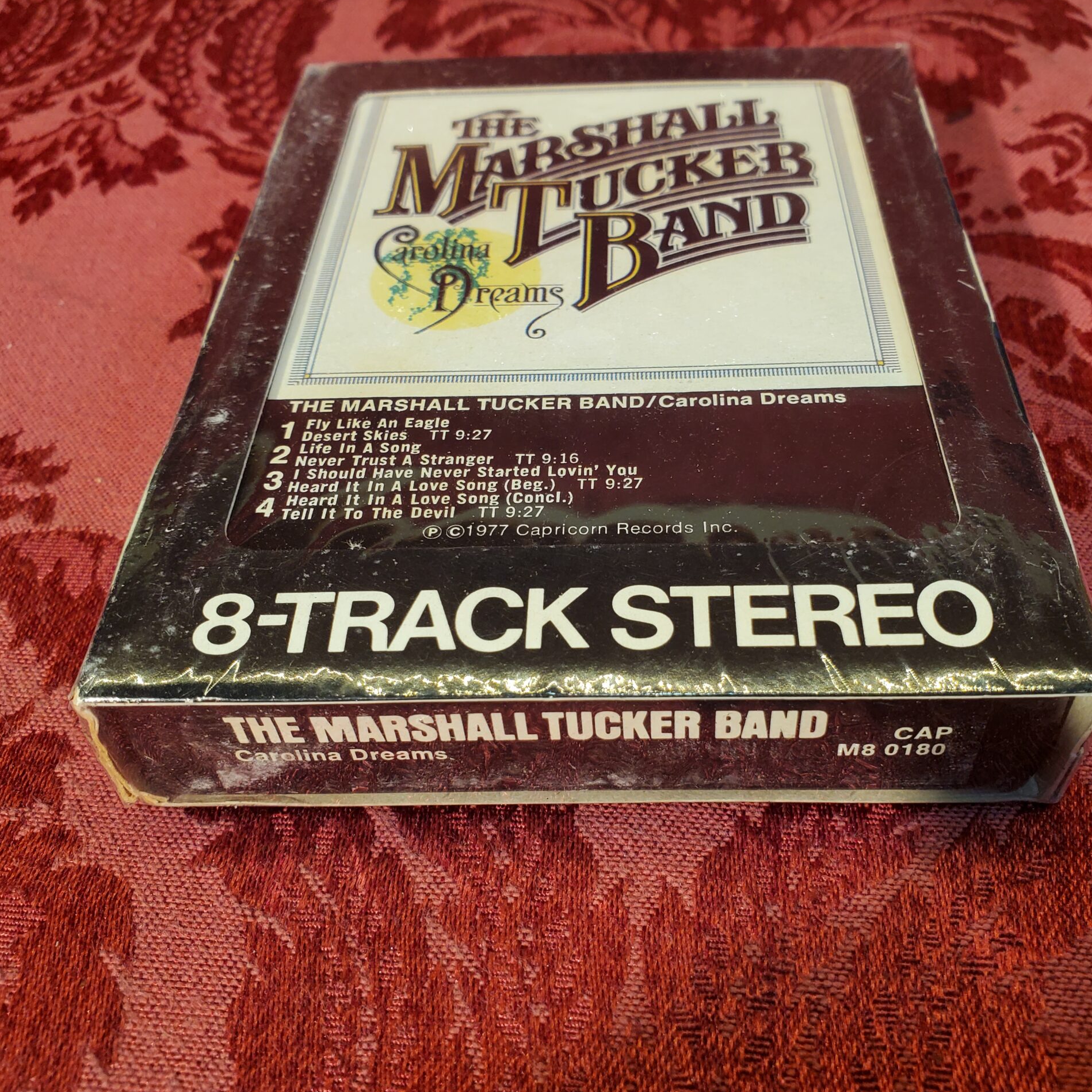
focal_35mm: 31
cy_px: 548
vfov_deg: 52.5
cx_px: 589
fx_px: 1106
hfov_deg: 52.5
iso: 160
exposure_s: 1/120
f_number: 2.4
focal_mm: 4.3
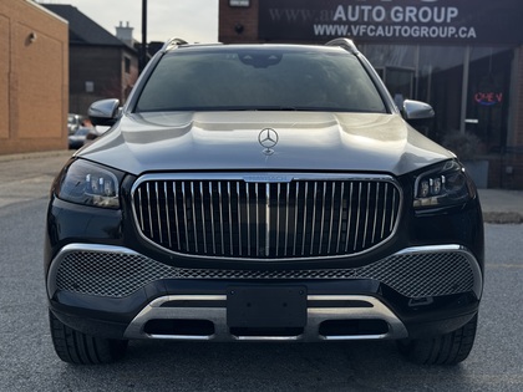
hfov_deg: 39.7
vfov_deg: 30.3
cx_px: 262
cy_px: 196
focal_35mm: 48
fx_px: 725
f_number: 1.78
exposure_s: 1/2513
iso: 64
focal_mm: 6.76
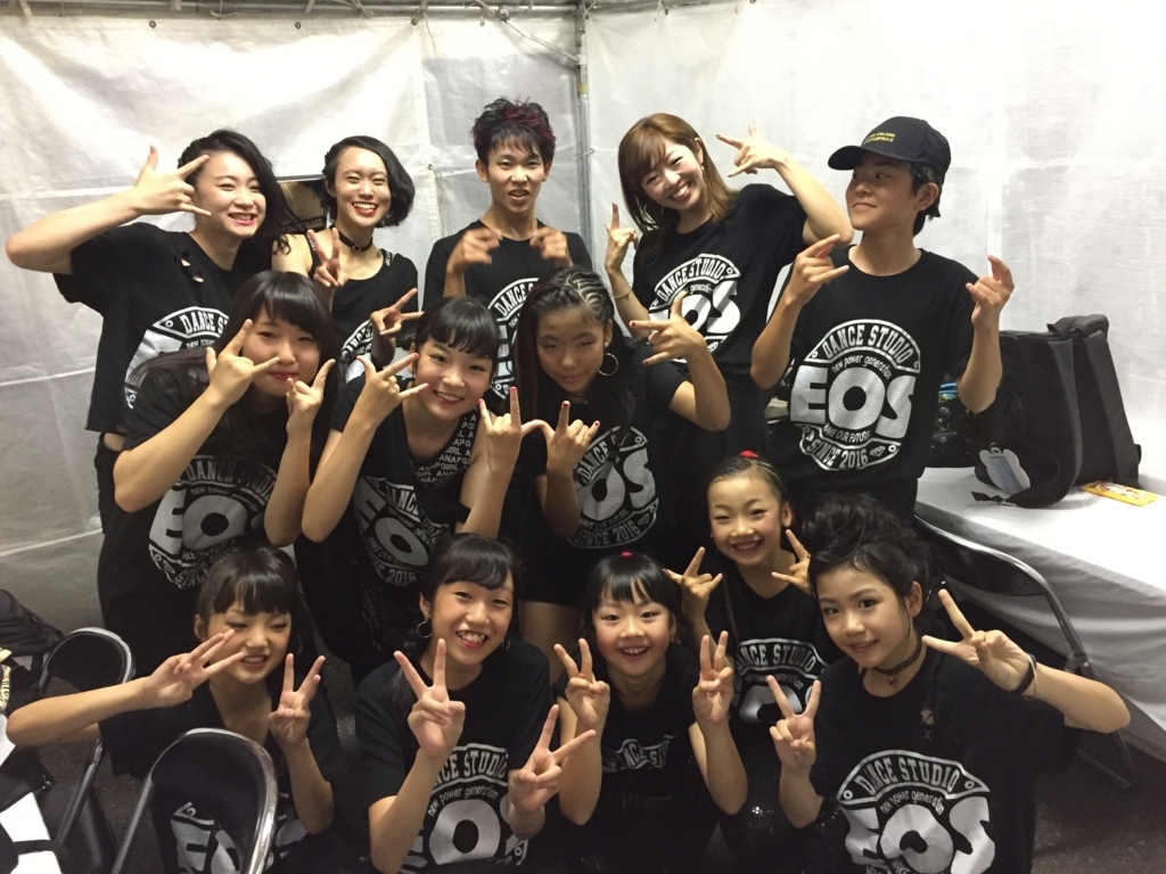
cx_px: 583
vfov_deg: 48.2
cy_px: 437
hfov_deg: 61.7
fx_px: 977
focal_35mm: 29
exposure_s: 1/30
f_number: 2.2
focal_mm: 4.15
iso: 250
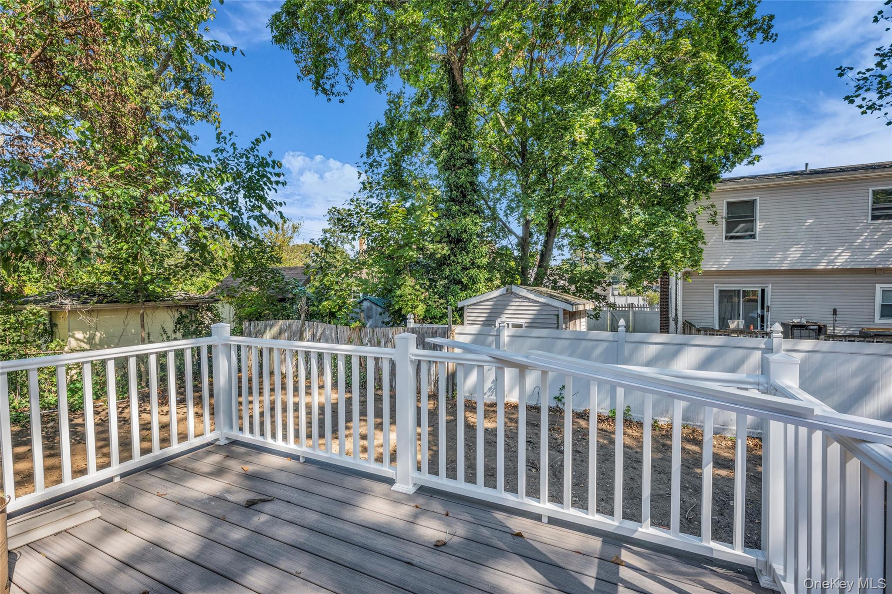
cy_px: 297
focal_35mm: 16
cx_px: 446
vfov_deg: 73.7
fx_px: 396
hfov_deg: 96.7
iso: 400
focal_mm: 16
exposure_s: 1/200
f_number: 10
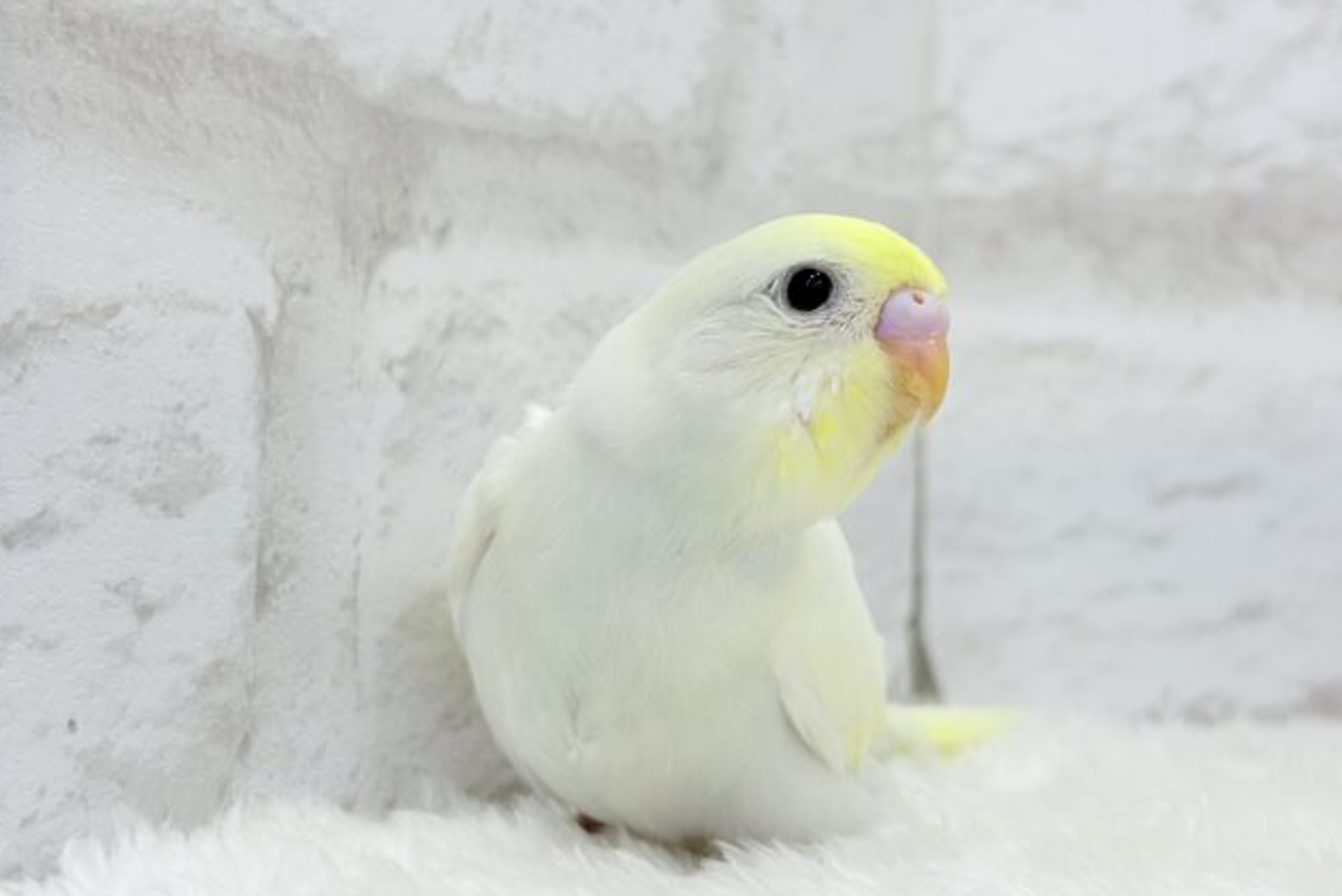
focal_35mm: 55
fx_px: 2051
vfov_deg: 24.6
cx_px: 668
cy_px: 478
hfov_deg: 36.2
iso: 50
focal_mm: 5.96
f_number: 1.6
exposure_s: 1/100
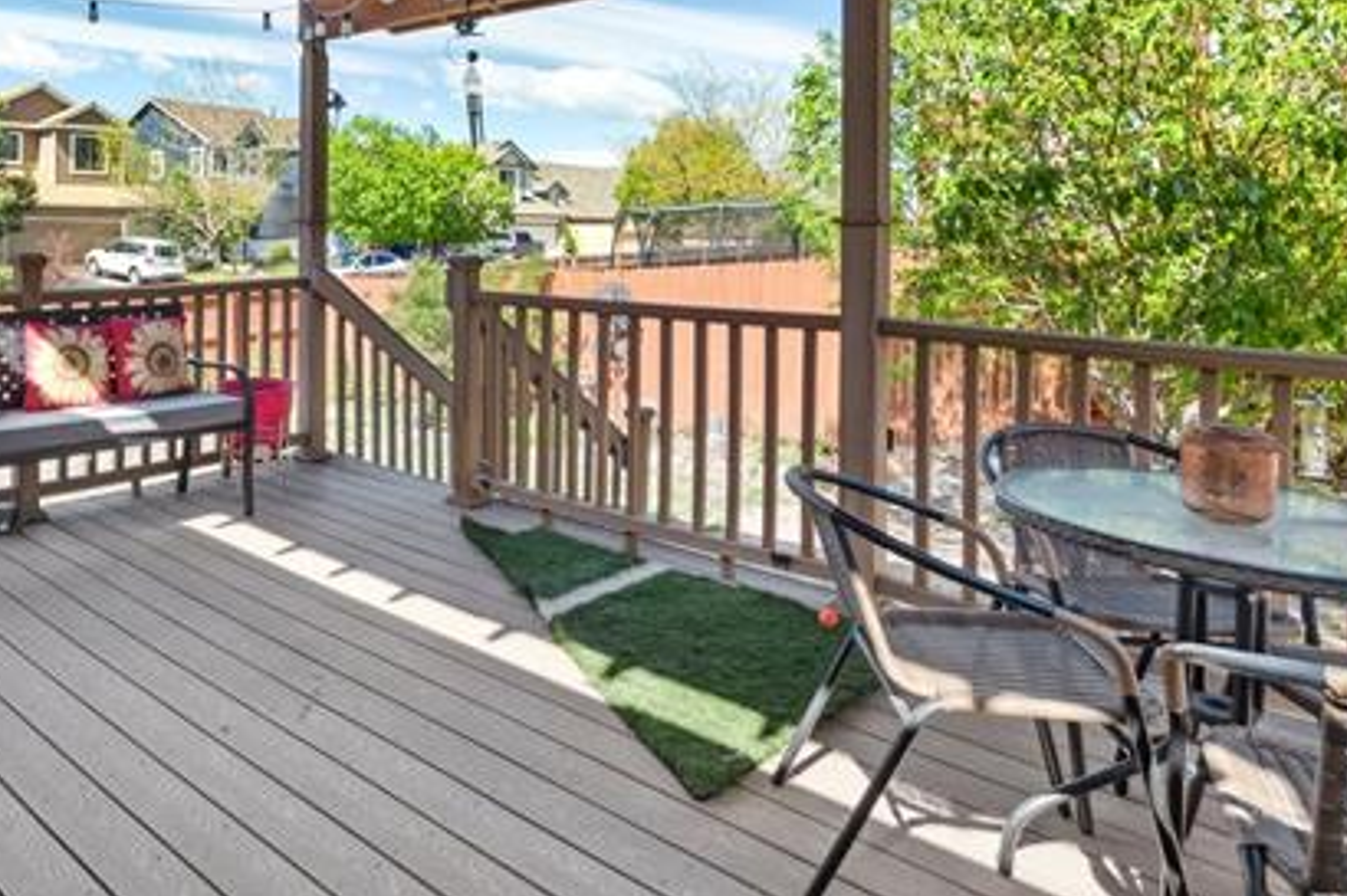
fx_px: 935
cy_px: 240
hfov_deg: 68.4
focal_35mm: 25
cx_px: 394
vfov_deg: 49.5
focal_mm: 16
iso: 100
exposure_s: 1/60
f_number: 7.1
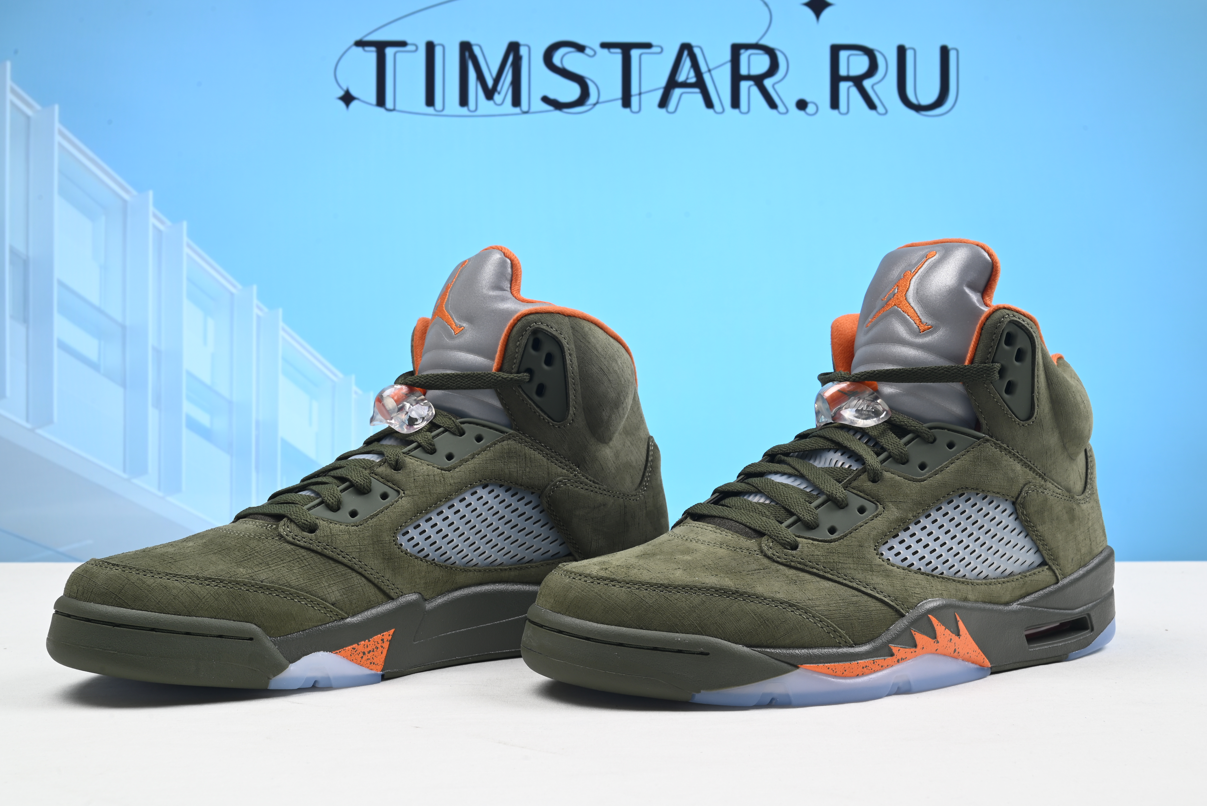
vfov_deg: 34.2
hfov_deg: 49.5
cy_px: 403
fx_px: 1308
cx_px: 604
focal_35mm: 39
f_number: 16
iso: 100
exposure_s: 1/2
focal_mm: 39
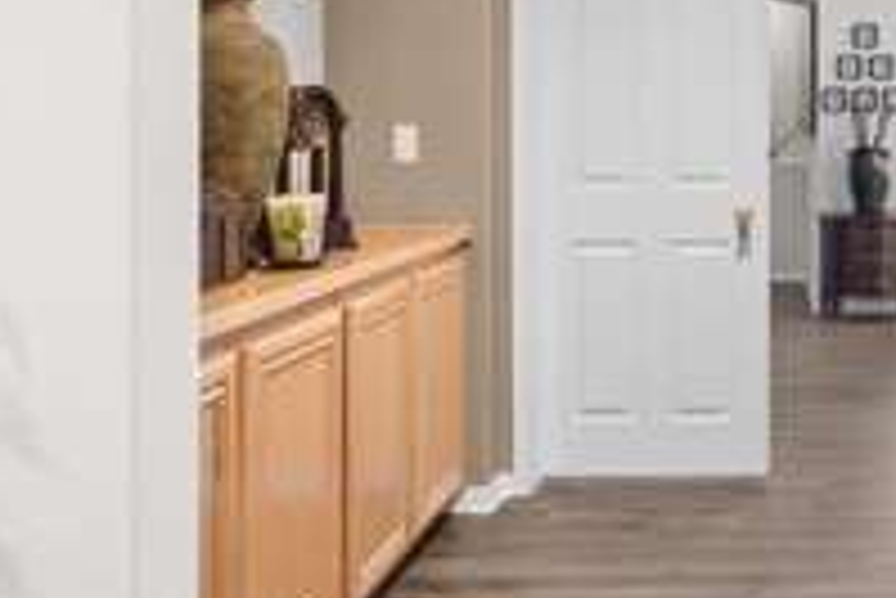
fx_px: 1121
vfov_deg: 29.2
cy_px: 110
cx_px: 765
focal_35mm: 45
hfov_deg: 41.0
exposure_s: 8
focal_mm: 14
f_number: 9
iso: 100
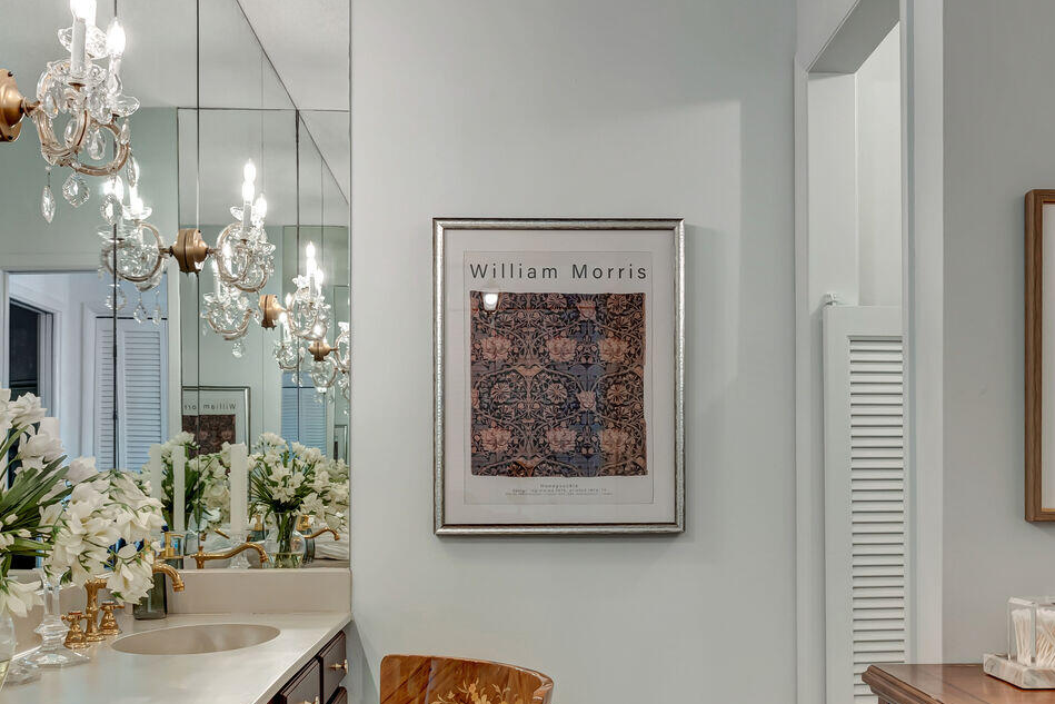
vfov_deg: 31.7
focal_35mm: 42
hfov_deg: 46.3
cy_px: 455
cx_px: 569
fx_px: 1233
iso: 400
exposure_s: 1/8
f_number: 7.1
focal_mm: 19.5
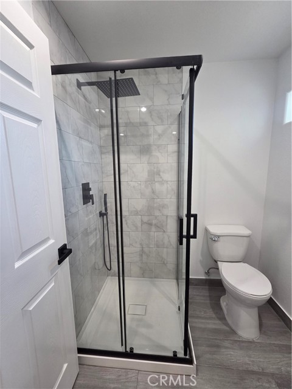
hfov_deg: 89.9
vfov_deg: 106.2
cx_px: 146
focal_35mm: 13
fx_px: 146
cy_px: 194
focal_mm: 2.2
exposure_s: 1/120
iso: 250
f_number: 2.2
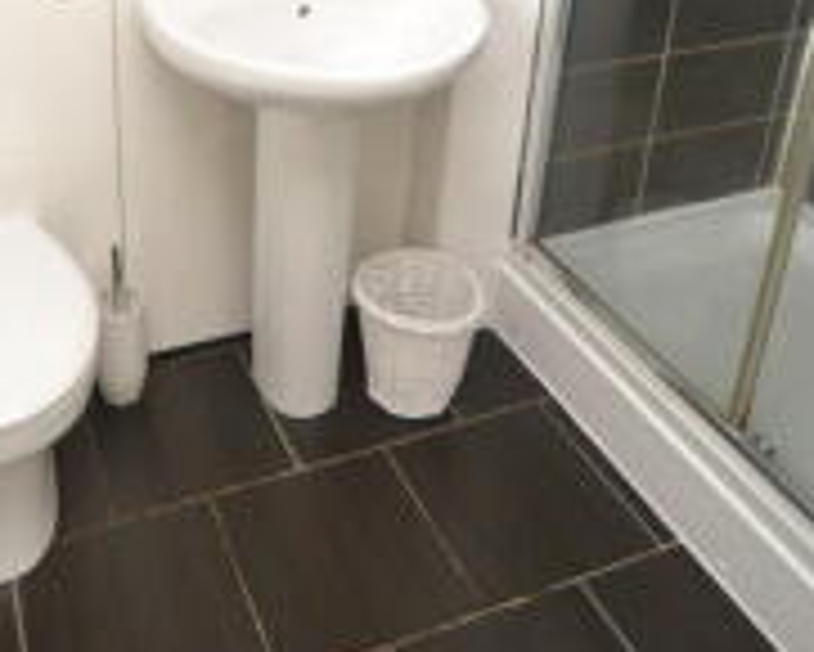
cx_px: 243
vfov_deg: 35.6
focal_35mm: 37
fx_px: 892
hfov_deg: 47.9
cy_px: -25
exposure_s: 1/60
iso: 2000
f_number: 3.5
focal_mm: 10
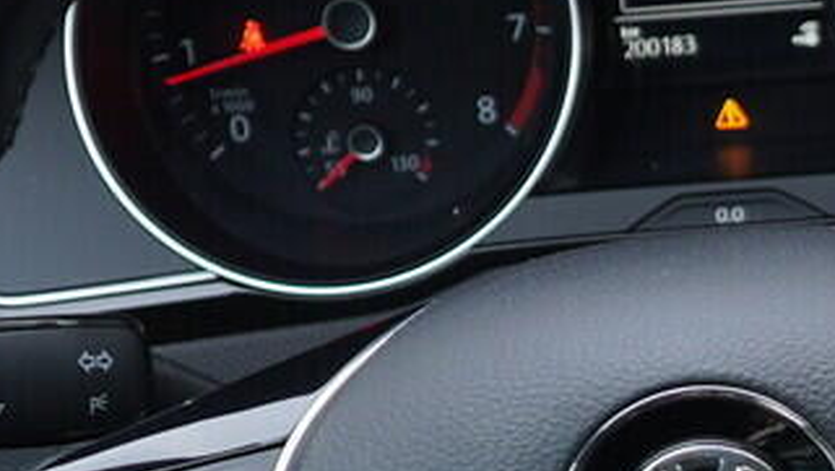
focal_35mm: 169
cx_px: 1306
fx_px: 3744
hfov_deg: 12.1
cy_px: 713
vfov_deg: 7.1
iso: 160
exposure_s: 1/40
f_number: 2.8
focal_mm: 24
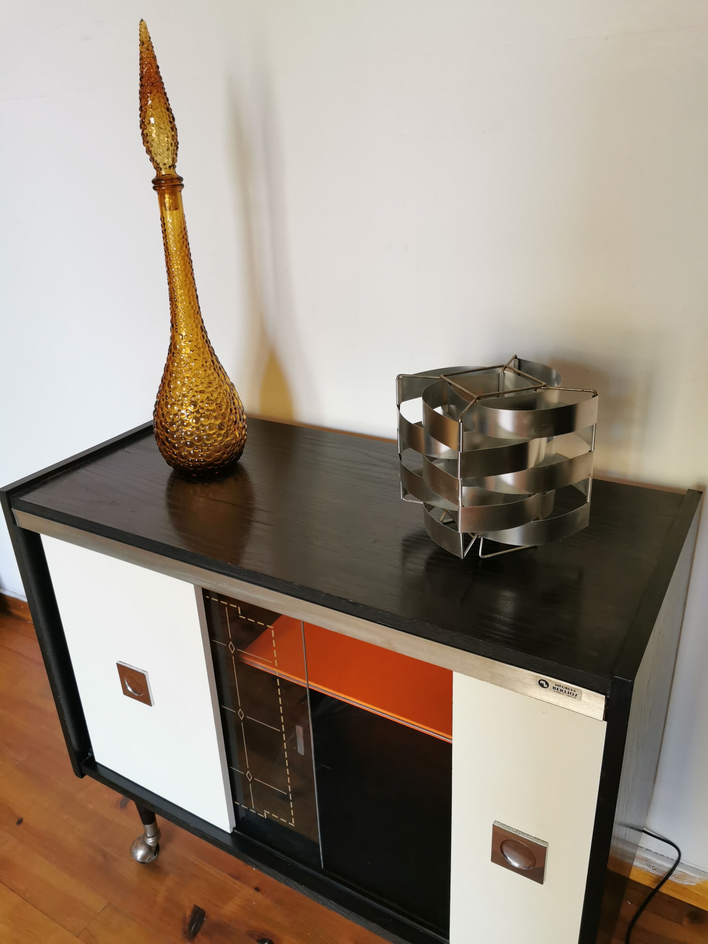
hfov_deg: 51.4
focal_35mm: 27
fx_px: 736
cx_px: 354
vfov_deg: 65.3
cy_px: 472
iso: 160
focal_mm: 5.56
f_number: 1.6
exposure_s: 1/60
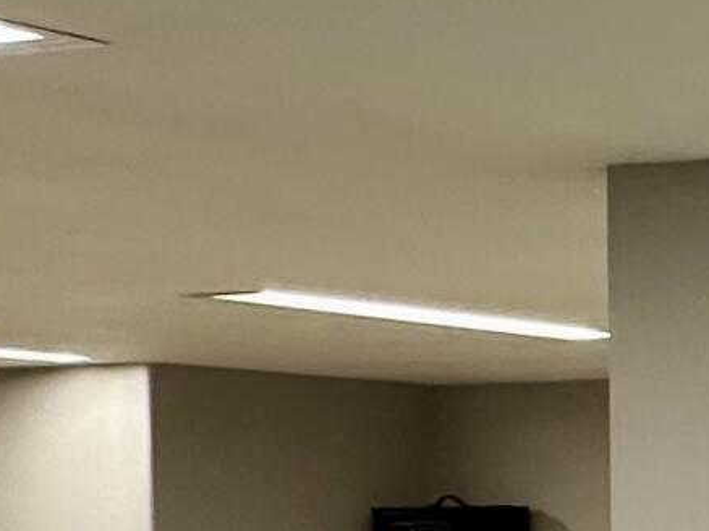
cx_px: 1839
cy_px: 583
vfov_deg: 15.0
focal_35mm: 96
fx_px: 1965
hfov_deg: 13.2
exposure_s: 1/120
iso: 125
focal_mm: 2.22
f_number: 2.2
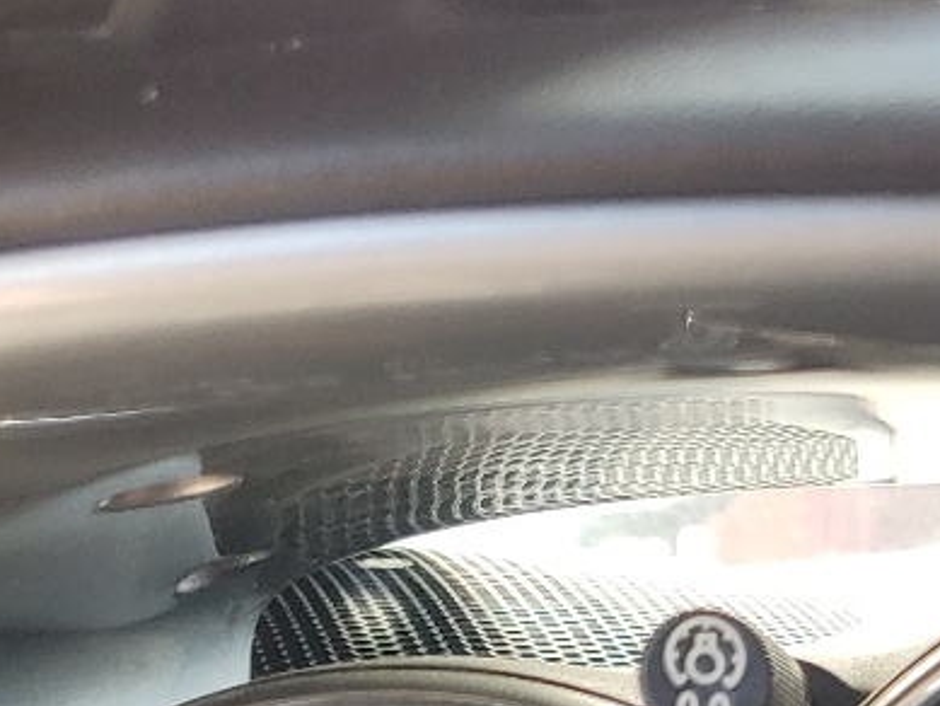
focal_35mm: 107
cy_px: 1252
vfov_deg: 12.7
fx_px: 2906
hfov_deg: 17.2
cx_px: 1237
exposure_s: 1/164
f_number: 1.5
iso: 50
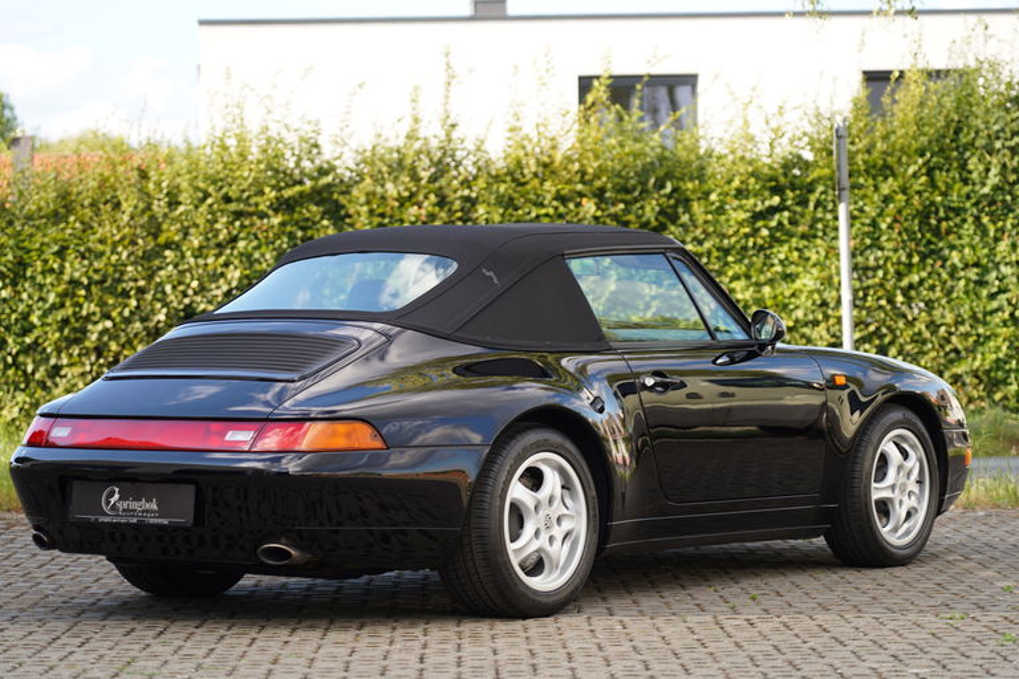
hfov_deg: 19.5
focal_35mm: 105
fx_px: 2972
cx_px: 510
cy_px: 340
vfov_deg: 13.0
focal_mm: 105
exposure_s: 1/125
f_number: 4.5
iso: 100
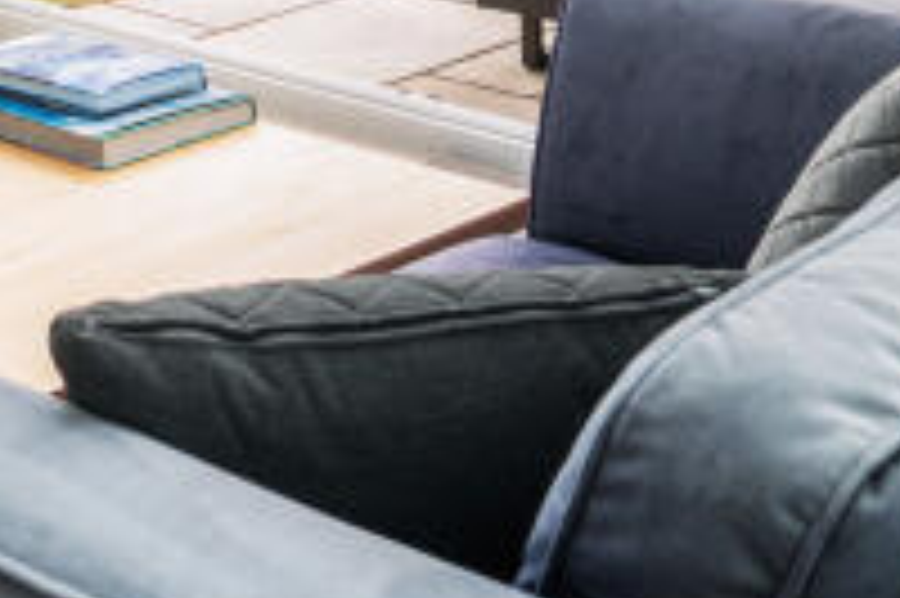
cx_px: 392
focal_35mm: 82
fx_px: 2048
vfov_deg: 14.7
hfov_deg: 24.8
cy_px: -463
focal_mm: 16
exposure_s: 1/80
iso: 320
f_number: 8
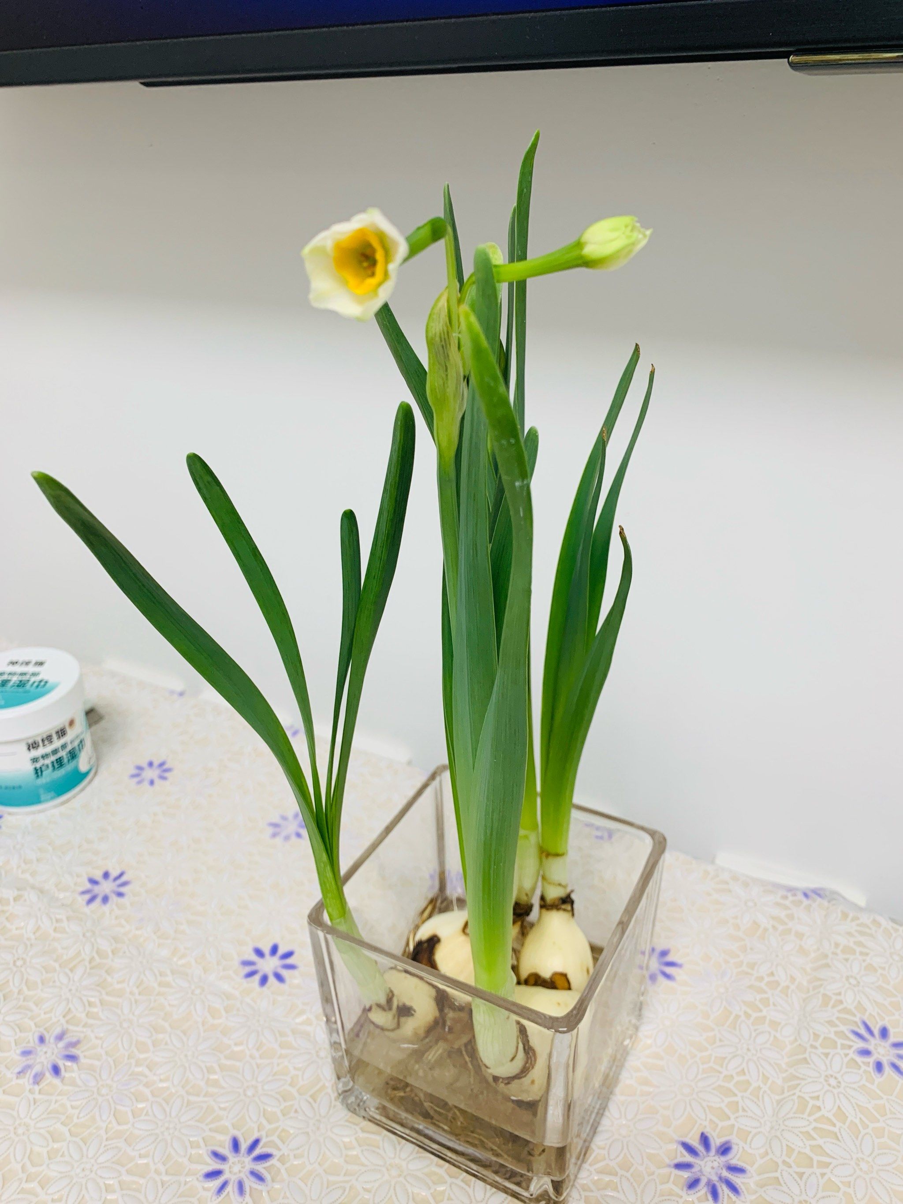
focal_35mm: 26
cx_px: 452
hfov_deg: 53.1
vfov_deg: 67.3
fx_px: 904
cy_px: 602
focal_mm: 4.25
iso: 100
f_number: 1.8
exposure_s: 1/85
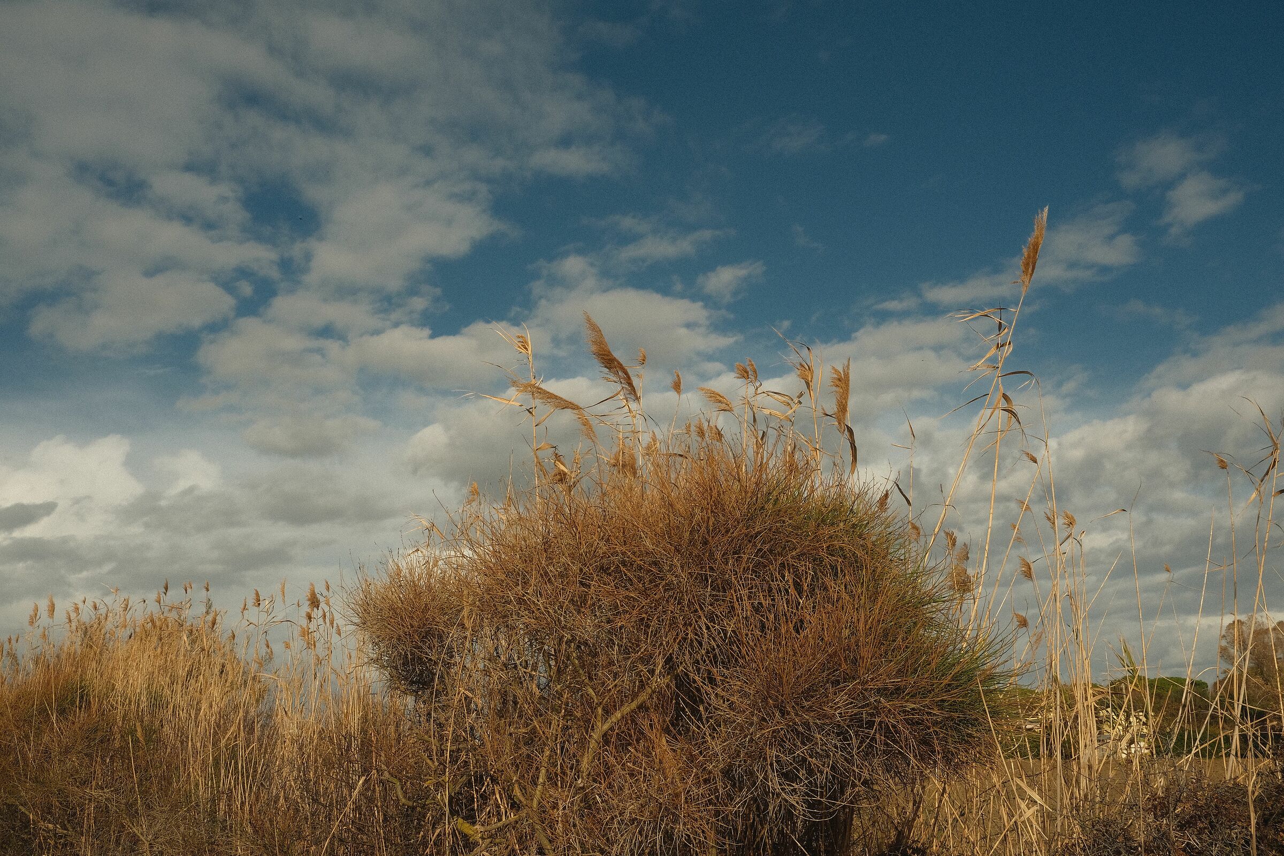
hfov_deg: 57.2
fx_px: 1177
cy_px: 428
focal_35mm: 33
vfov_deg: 40.0
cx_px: 642
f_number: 11
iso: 250
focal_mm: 22.3
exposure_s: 1/640
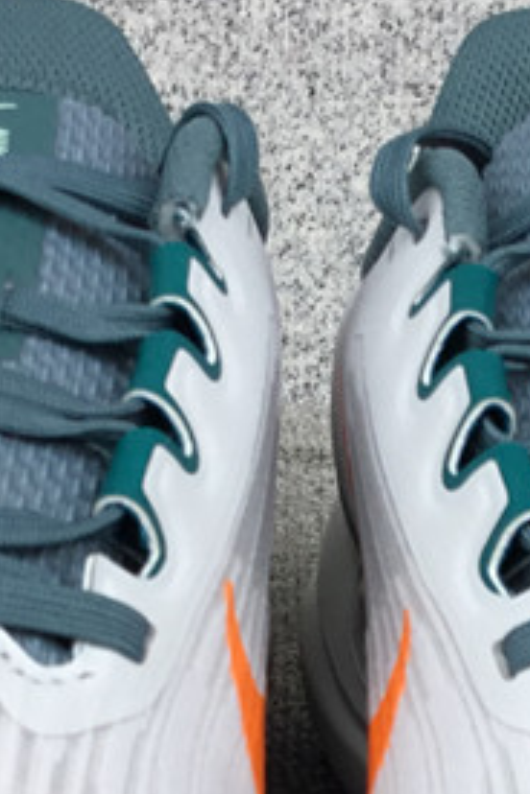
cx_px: 325
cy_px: 867
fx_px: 2319
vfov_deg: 18.7
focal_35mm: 105
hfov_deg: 13.0
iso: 25
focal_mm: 3.3
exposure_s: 1/113
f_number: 2.4
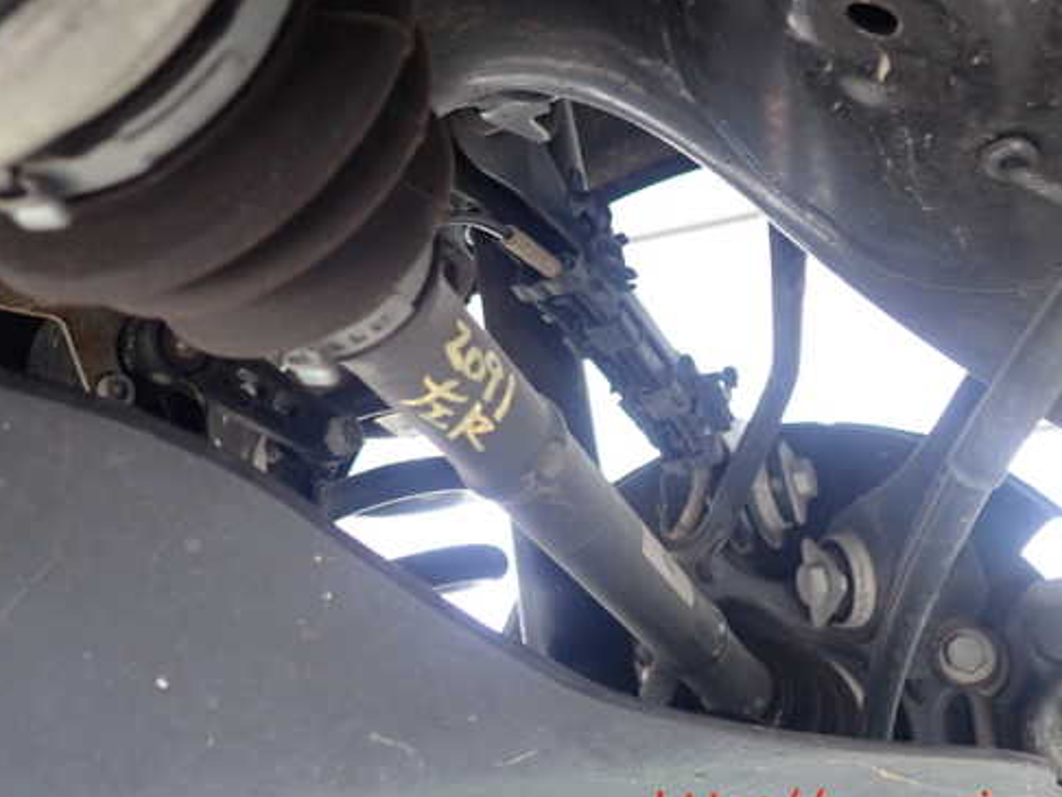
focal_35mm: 37
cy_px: 349
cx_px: 494
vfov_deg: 38.6
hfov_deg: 50.1
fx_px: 1136
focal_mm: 5.5
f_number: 2.3
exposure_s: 1/30
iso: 200
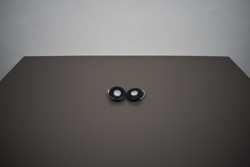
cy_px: 84
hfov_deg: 67.4
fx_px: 187
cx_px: 125
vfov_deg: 47.9
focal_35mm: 27
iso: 500
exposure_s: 1/250
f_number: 3.5
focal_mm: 18
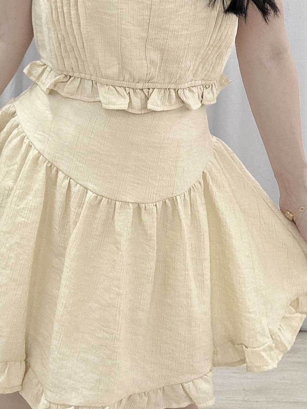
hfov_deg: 33.5
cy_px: 90
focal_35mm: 43
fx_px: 508
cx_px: 121
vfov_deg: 42.2
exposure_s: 1/50
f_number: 1.9
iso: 100
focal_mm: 2.69
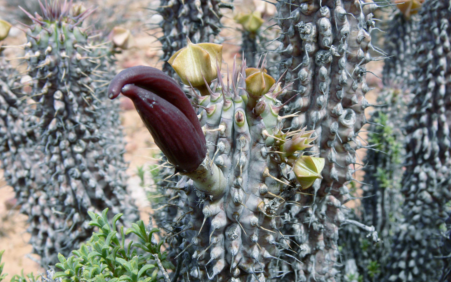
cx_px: 223
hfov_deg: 51.5
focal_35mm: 38
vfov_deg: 33.6
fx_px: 467
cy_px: 129
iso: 80
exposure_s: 1/160
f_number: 5.6
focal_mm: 7.4
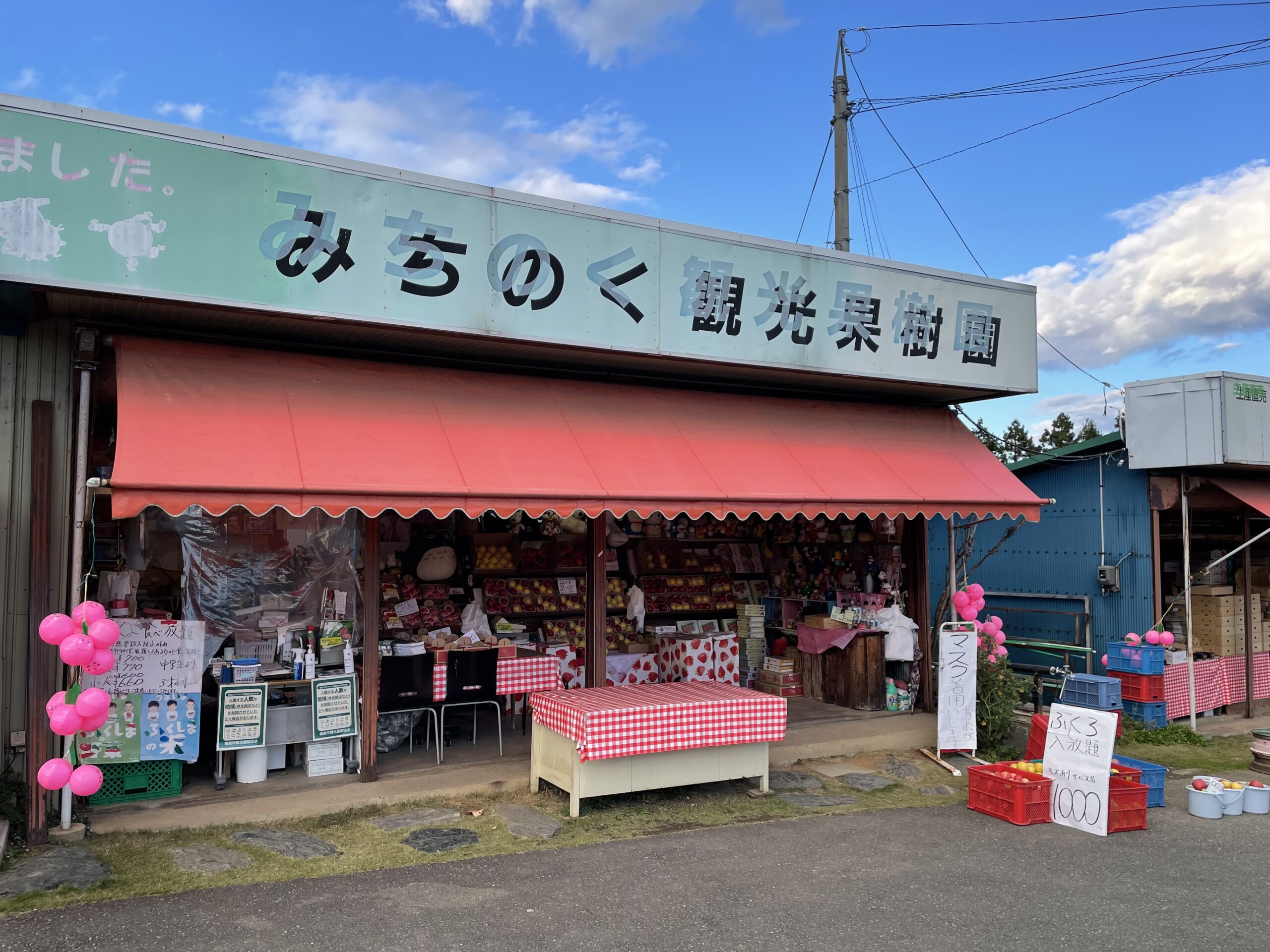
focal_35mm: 26
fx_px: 954
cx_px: 635
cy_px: 476
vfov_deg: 53.1
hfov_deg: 67.3
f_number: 1.6
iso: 32
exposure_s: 1/963
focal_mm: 4.2
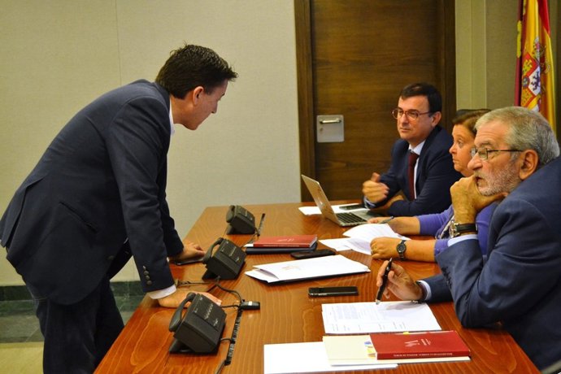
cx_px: 280
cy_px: 187
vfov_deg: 23.8
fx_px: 888
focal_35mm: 57
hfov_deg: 35.1
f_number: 4.8
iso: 1400
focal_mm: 38
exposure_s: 1/60
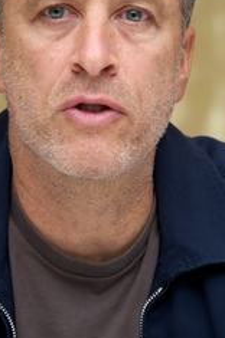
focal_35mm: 357
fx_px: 3357
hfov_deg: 3.8
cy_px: 106
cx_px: 128
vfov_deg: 5.8
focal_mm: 210
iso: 640
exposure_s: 1/60
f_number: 5.6
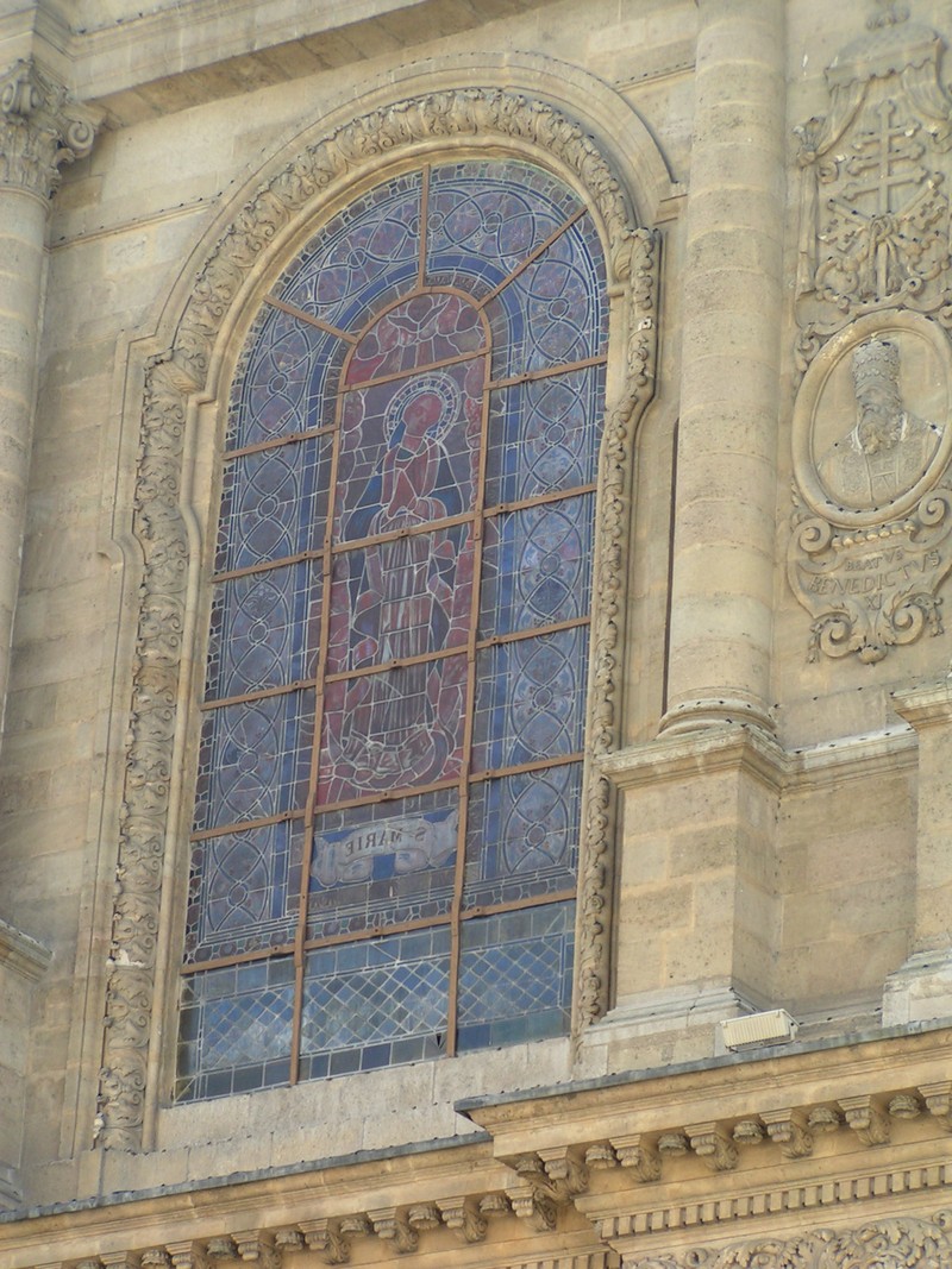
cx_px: 476
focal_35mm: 143
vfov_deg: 13.8
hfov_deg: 10.4
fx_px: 5245
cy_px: 634
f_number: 3.5
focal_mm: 21.9
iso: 50
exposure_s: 1/200
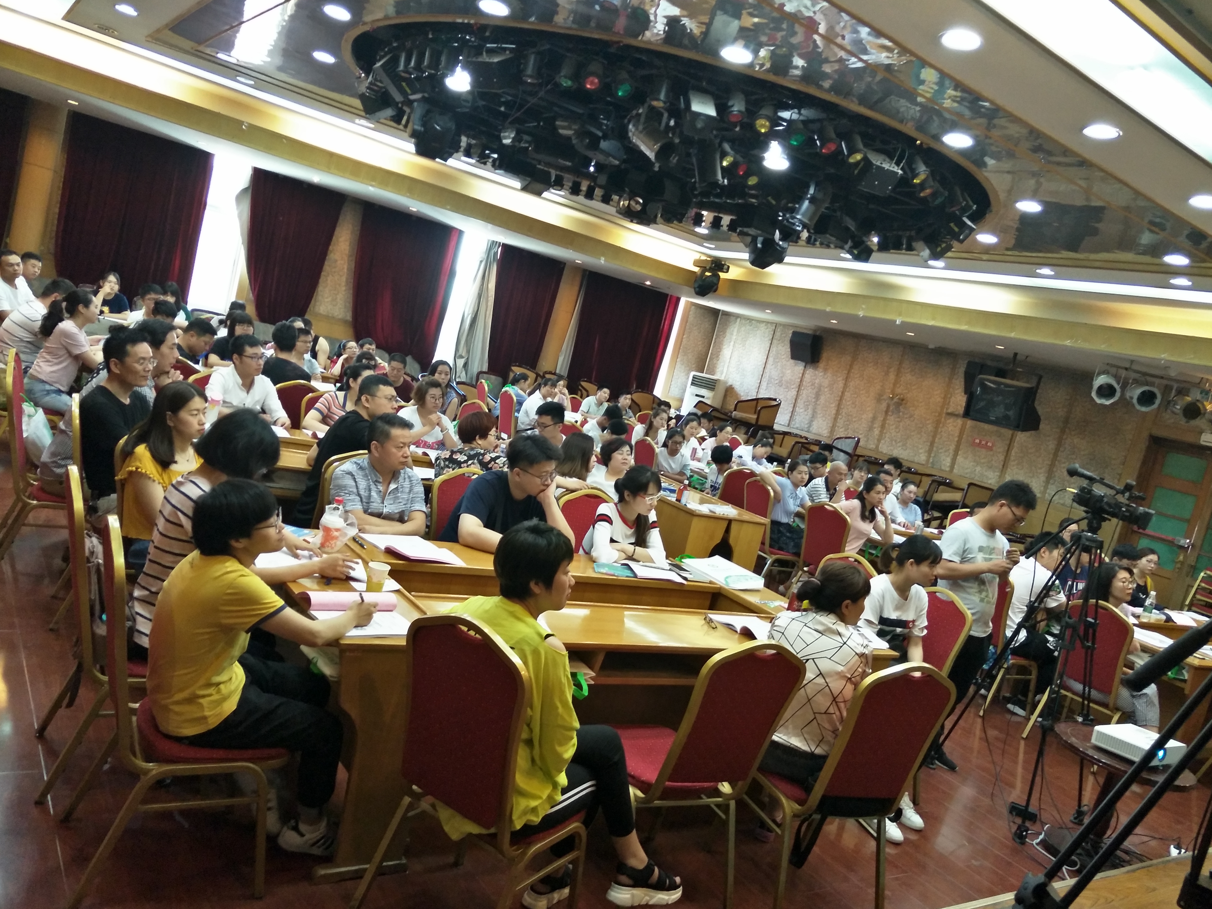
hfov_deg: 76.4
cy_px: 454
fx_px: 770
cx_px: 606
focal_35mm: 22
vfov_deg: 61.1
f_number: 2
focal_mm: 3.79
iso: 424
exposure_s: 1/25
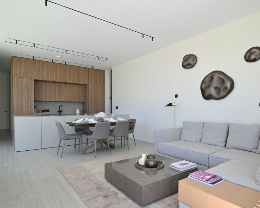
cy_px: 104
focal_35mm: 22
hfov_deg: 74.4
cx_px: 152
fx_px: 169
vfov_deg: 63.2
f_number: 9
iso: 320
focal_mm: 19
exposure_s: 1/200
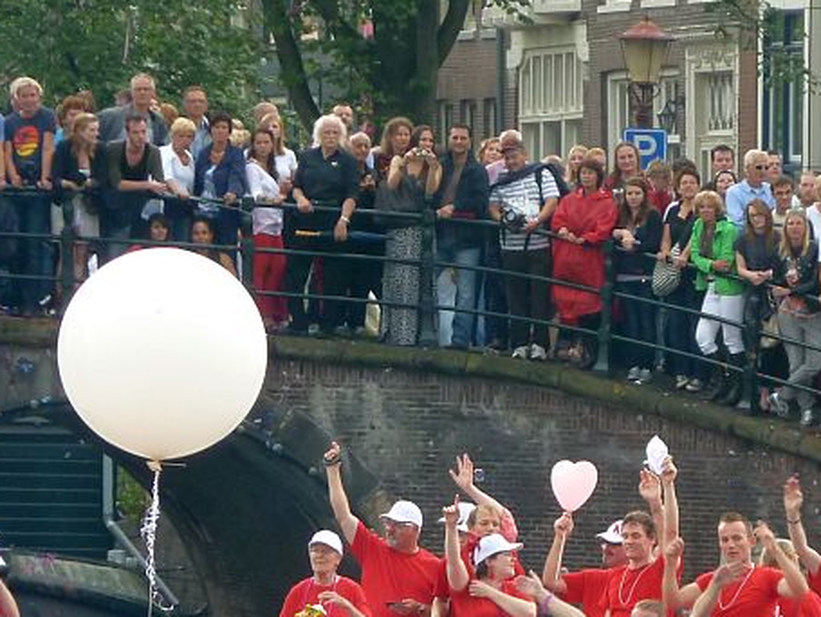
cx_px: 698
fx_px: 12010
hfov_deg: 3.9
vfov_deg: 2.9
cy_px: 603
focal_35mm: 506
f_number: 4.6
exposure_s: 1/80
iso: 160
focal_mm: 37
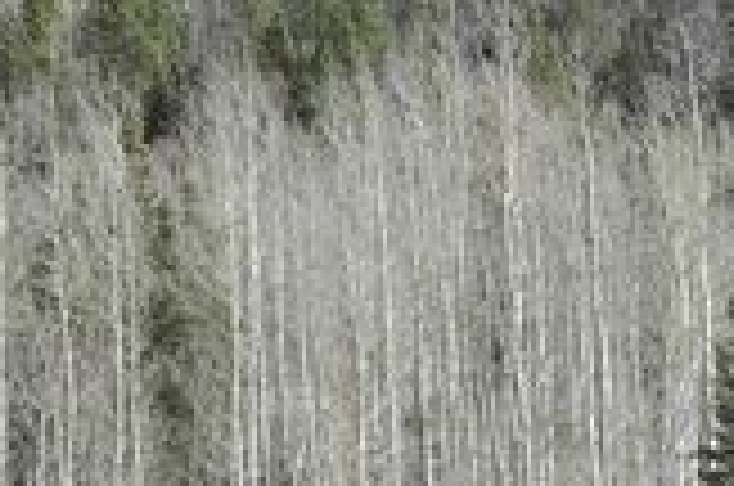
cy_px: 76
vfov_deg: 7.1
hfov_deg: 10.3
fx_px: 3927
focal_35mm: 193
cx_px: -342
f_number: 6.3
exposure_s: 1/160
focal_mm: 42
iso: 100
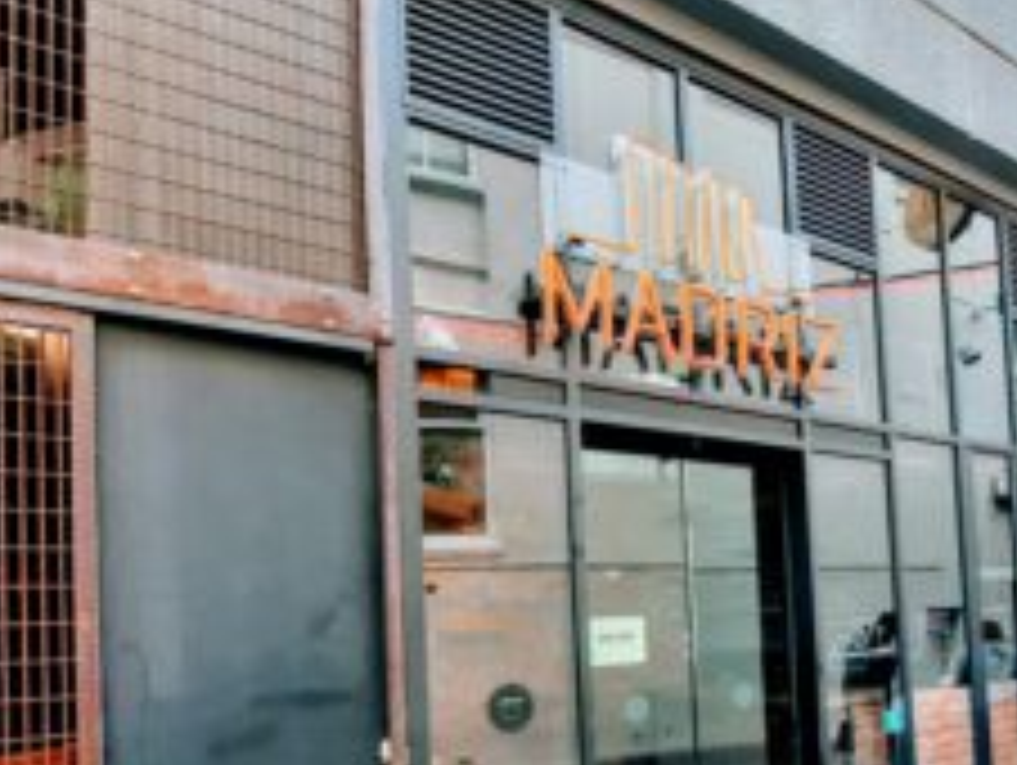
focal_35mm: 23
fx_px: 676
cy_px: 585
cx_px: 675
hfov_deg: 71.8
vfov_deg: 55.8
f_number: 2.2
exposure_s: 1/50
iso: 160
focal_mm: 1.74
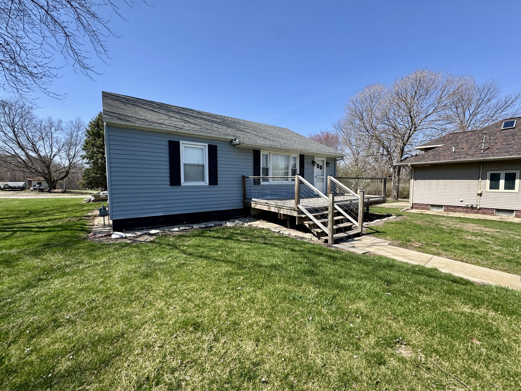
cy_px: 196
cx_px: 260
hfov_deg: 102.1
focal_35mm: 14
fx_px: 211
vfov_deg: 85.7
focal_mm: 2.22
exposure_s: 1/921
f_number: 2.2
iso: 40
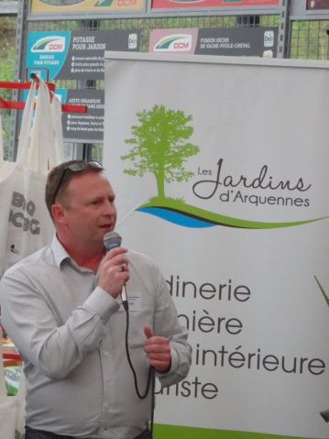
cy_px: 220
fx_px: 1952
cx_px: 164
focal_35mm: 154
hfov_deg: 9.6
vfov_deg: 12.8
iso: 1600
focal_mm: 27.5
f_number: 5.5
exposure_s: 1/125
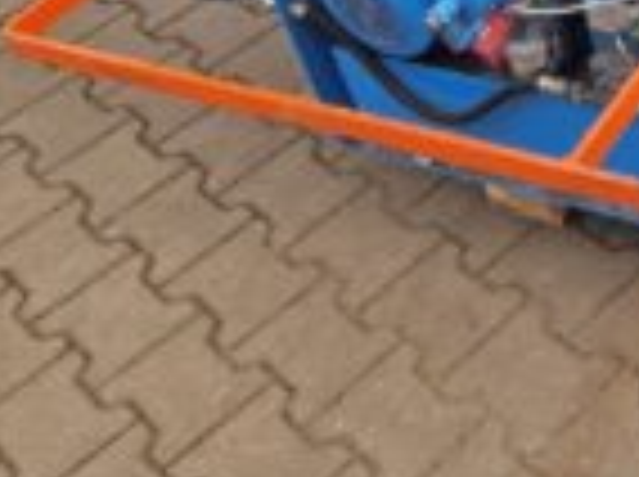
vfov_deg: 18.1
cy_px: -216
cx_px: 927
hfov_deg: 22.5
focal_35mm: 73
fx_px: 1345
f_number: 1.8
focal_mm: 5.4
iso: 50
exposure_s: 1/269
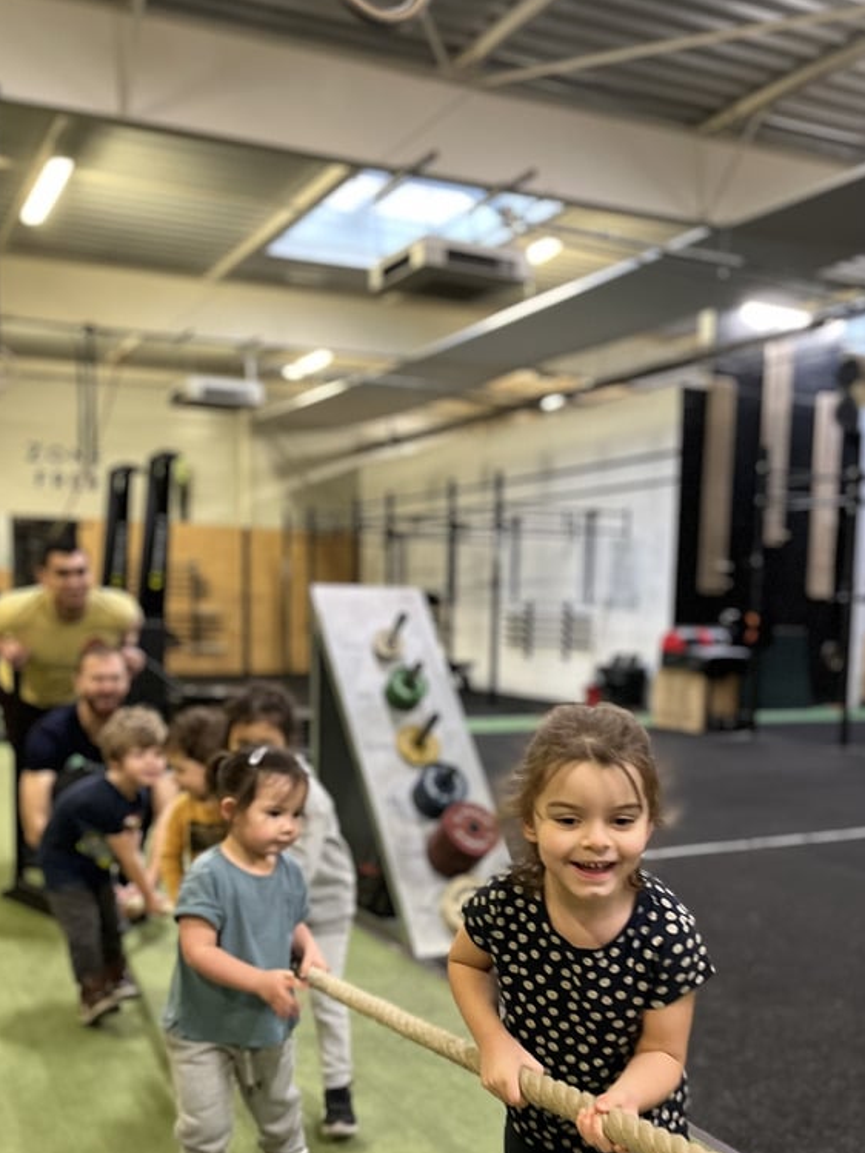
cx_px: 453
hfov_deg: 40.7
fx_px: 1166
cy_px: 733
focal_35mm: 35
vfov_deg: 52.0
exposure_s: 1/50
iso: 320
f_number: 1.6
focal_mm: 5.1
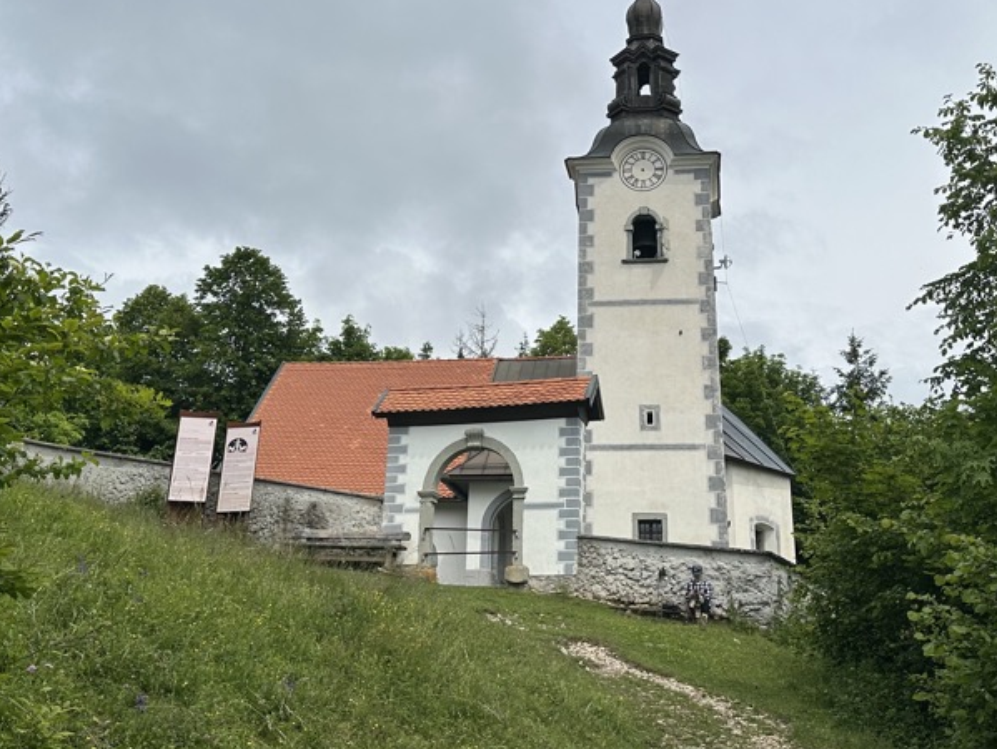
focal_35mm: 41
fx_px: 1182
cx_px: 521
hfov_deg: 45.7
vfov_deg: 34.9
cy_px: 256
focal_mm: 6.86
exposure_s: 1/8929
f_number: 1.78
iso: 80
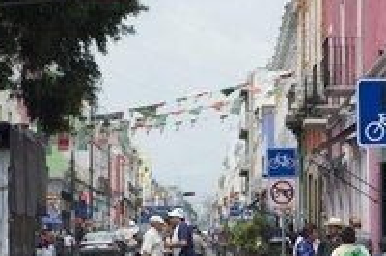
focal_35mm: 207
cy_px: 331
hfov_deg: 9.9
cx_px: 243
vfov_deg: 6.6
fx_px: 2218
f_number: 5.3
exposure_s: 1/1000
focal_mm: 46
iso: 320
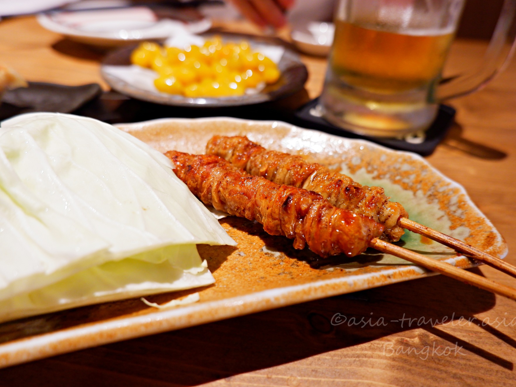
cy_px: 194
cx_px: 273
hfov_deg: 69.3
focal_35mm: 25
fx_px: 373
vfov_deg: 54.9
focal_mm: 15.2
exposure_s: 1/34
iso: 1000
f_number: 3.5
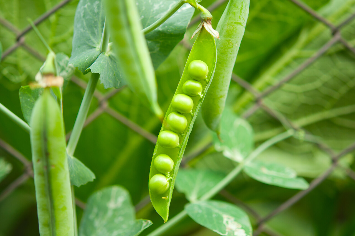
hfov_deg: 22.6
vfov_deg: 15.1
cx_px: 178
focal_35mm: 90
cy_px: 118
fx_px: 886
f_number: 3
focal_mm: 60
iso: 200
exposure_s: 1/100
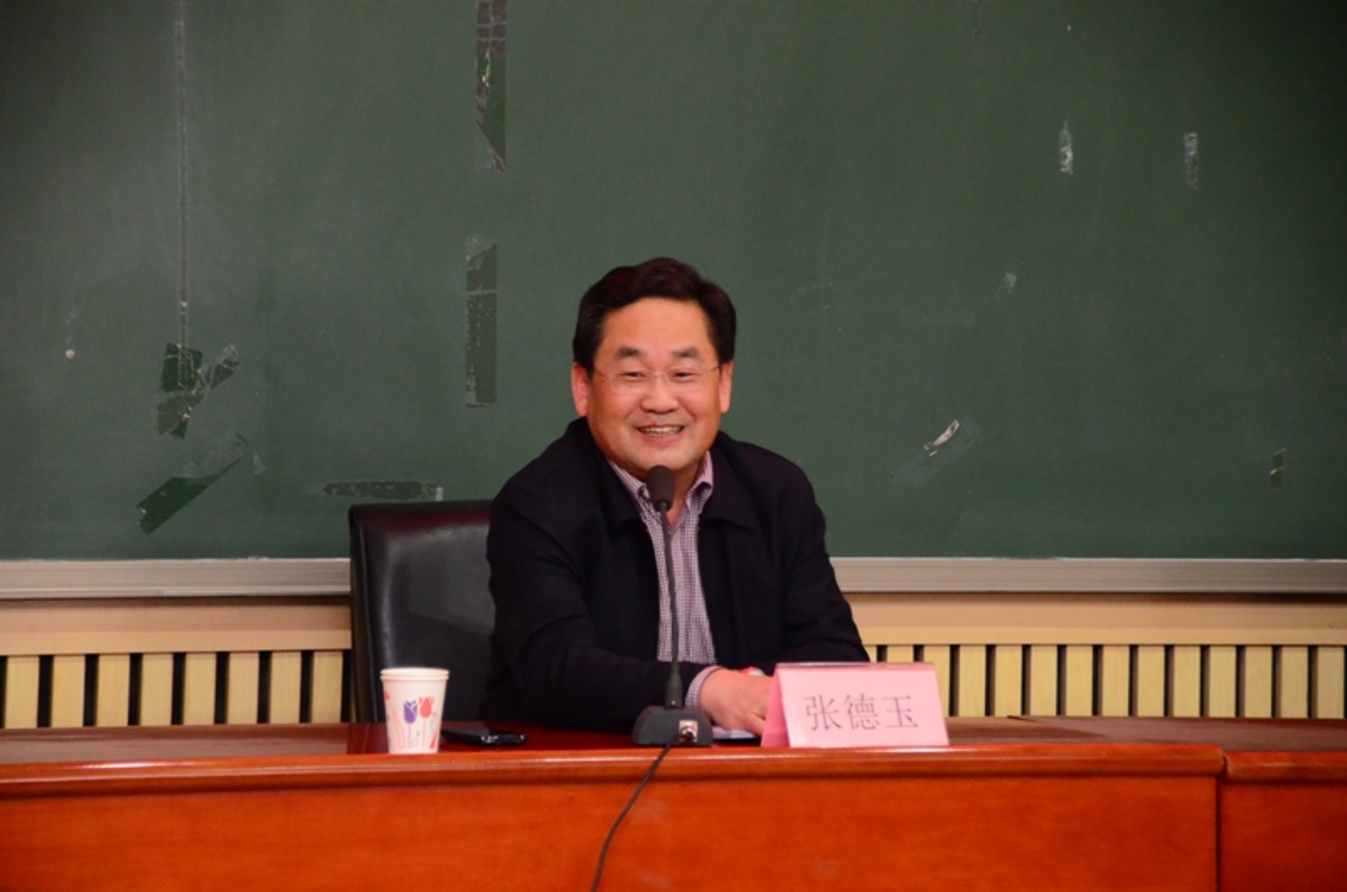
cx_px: 674
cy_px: 446
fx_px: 4817
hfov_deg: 15.9
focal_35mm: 129
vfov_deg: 10.6
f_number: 5.6
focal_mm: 86
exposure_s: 1/30
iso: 3200
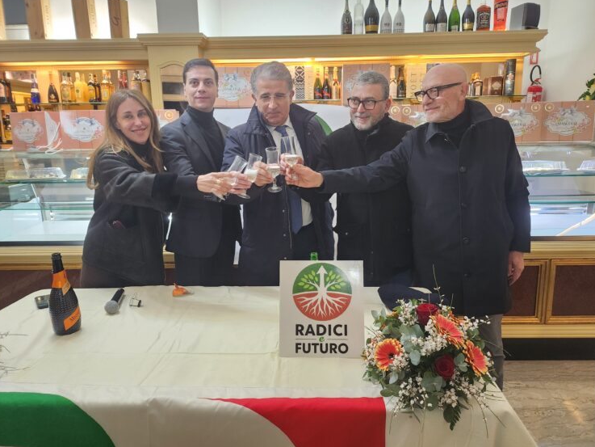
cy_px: 216
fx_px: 430
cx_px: 302
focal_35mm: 25
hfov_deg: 69.4
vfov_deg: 54.9
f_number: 1.8
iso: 640
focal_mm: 5
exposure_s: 1/33
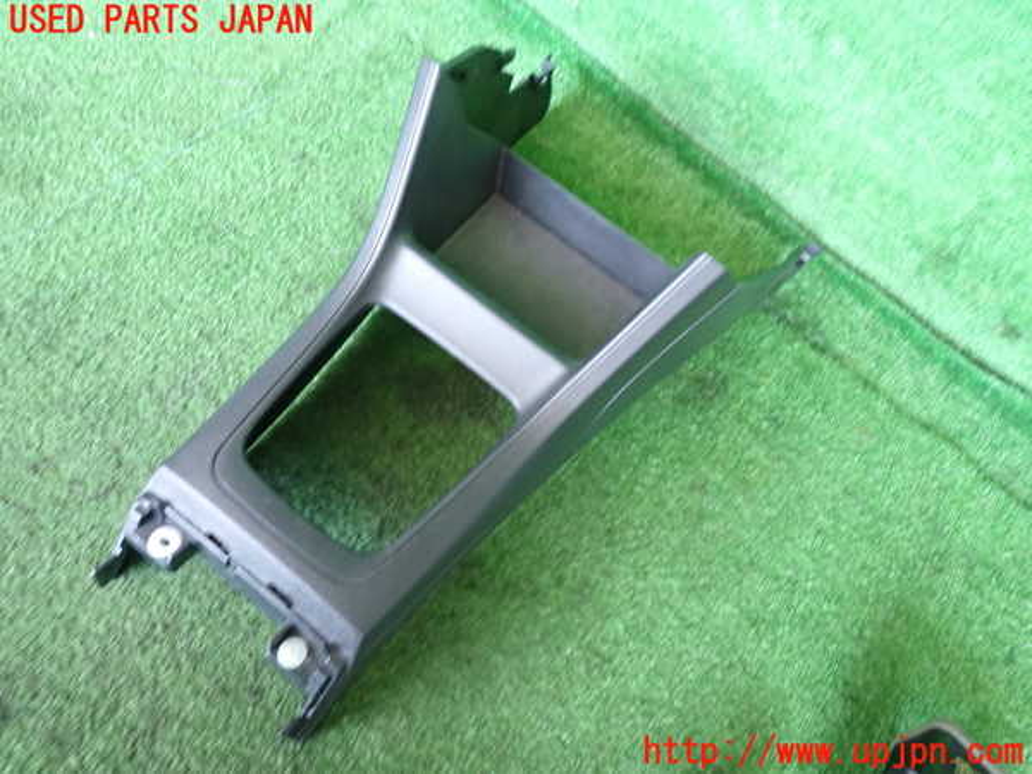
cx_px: 516
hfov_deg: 69.4
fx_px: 745
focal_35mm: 25
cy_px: 387
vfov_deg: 54.9
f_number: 2
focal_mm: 4.5
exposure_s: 1/30
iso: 320
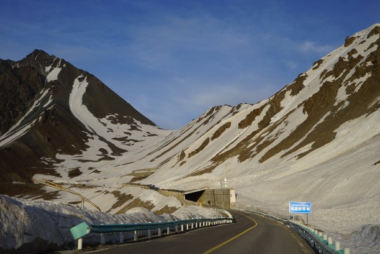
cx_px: 190
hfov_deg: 47.4
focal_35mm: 41
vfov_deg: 32.6
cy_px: 127
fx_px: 433
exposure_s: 1/80
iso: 100
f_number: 14
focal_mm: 41
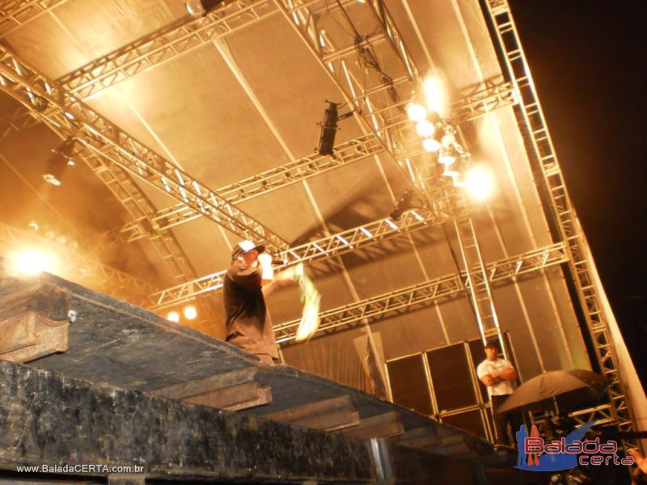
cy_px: 242
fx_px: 673
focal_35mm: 36
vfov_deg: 39.7
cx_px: 324
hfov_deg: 51.4
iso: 400
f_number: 3.1
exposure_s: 1/30
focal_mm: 6.3
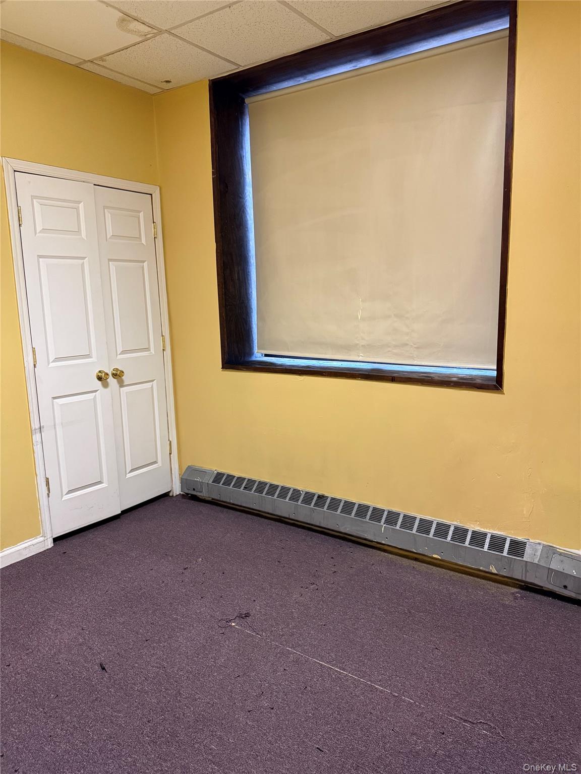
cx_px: 290
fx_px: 537
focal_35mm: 24
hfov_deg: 56.8
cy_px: 387
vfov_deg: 71.6
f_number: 1.78
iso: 500
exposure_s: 1/60
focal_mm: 6.76
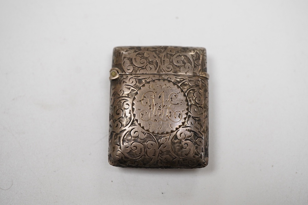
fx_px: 385
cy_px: 102
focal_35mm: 45
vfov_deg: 29.9
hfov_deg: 43.6
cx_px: 154
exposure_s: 1/125
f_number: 9
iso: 800
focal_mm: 30
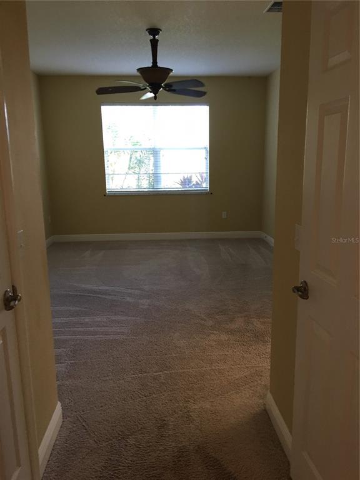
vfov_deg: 61.7
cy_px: 240
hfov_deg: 48.2
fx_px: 402
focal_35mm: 29
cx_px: 180
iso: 50
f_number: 2.2
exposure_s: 1/15
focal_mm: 4.15
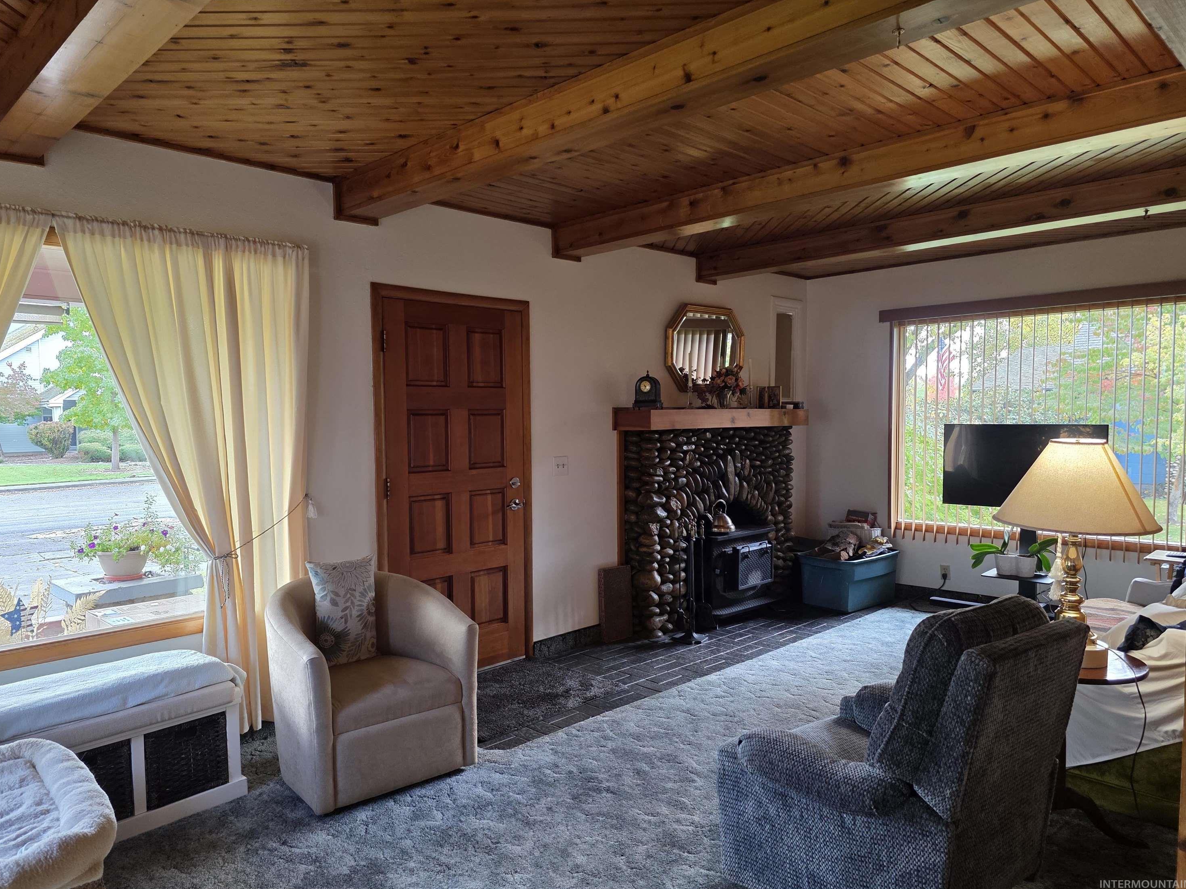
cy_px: 462
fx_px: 822
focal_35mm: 24
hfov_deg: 71.6
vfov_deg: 56.8
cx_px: 574
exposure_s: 1/120
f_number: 1.7
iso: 320
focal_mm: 6.3
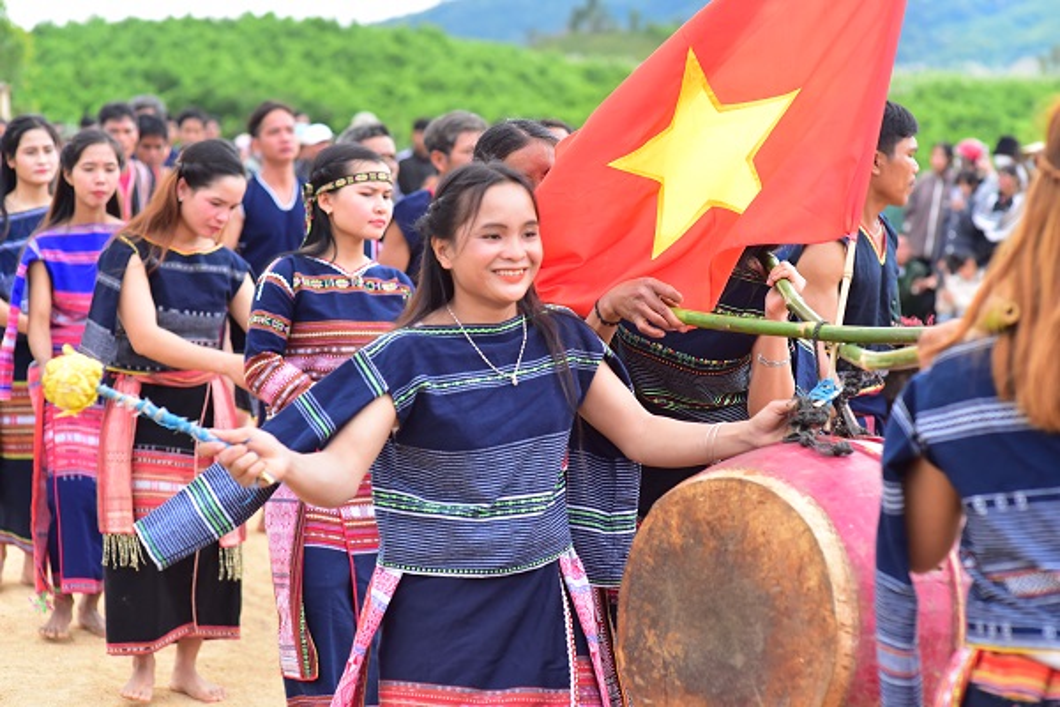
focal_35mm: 85
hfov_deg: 23.9
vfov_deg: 16.1
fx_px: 2503
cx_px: 530
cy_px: 354
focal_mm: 85
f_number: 4
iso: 1000
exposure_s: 1/1600
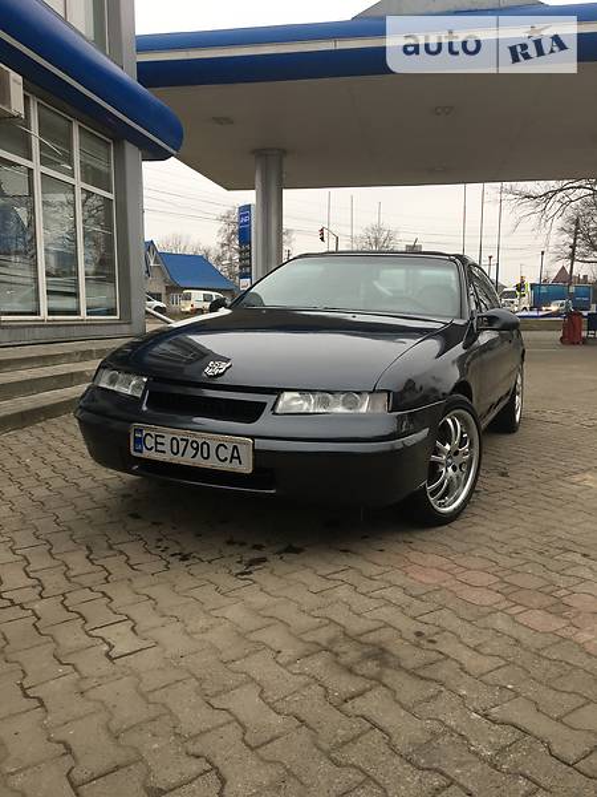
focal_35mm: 29
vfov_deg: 61.7
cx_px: 298
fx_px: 667
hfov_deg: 48.2
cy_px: 398
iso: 25
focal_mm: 4.2
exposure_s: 1/50
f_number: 2.2
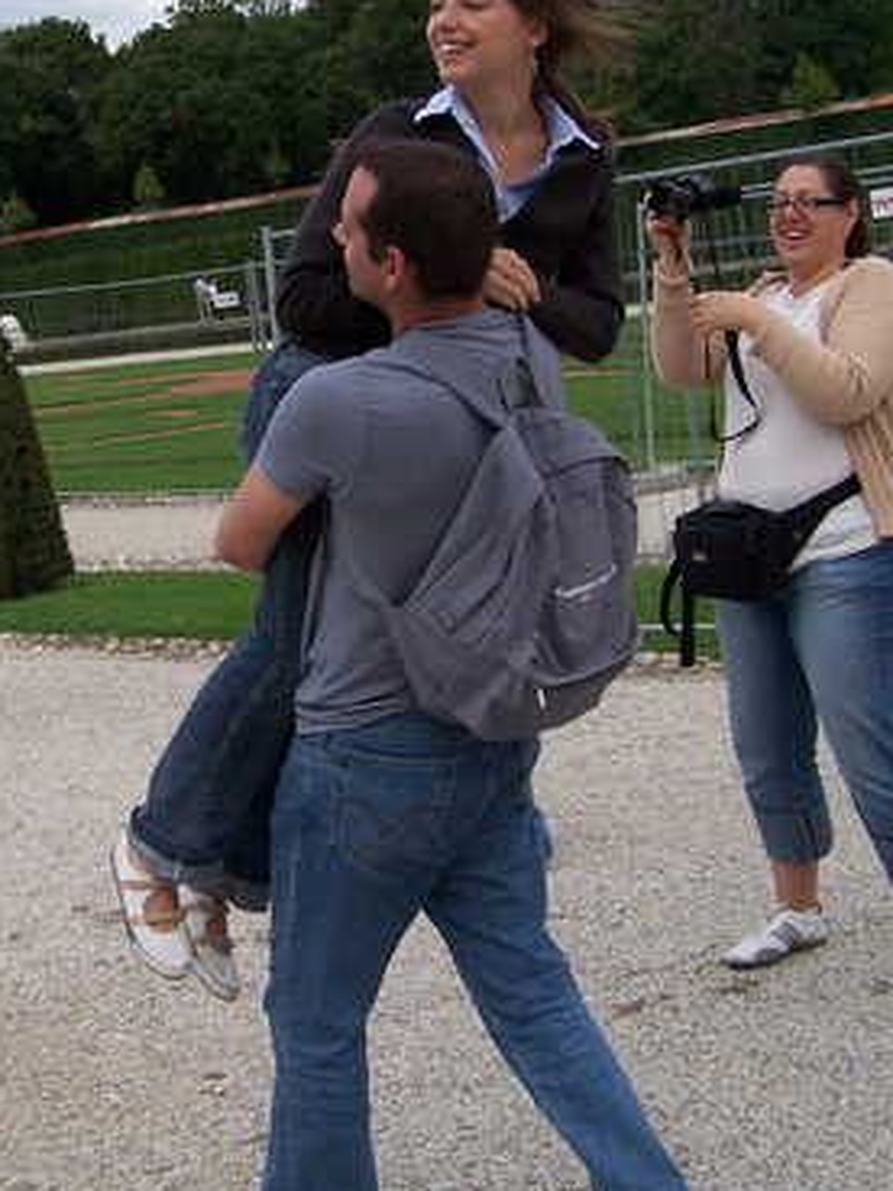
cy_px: 443
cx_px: 226
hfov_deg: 23.4
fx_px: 2133
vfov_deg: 31.1
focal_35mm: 62
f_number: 2.8
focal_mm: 6.3
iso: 80
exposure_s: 1/800
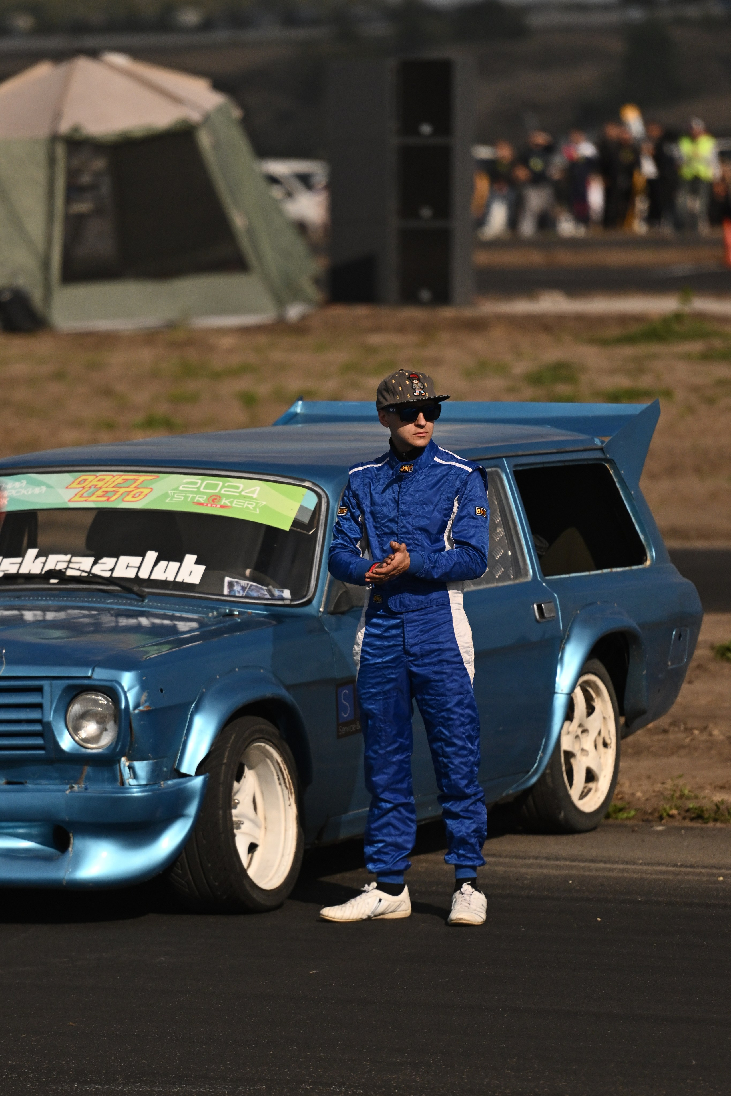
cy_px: 548
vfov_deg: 6.9
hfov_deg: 4.6
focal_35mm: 300
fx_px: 9140
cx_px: 366
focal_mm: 200
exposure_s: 1/32000
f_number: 2.8
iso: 800
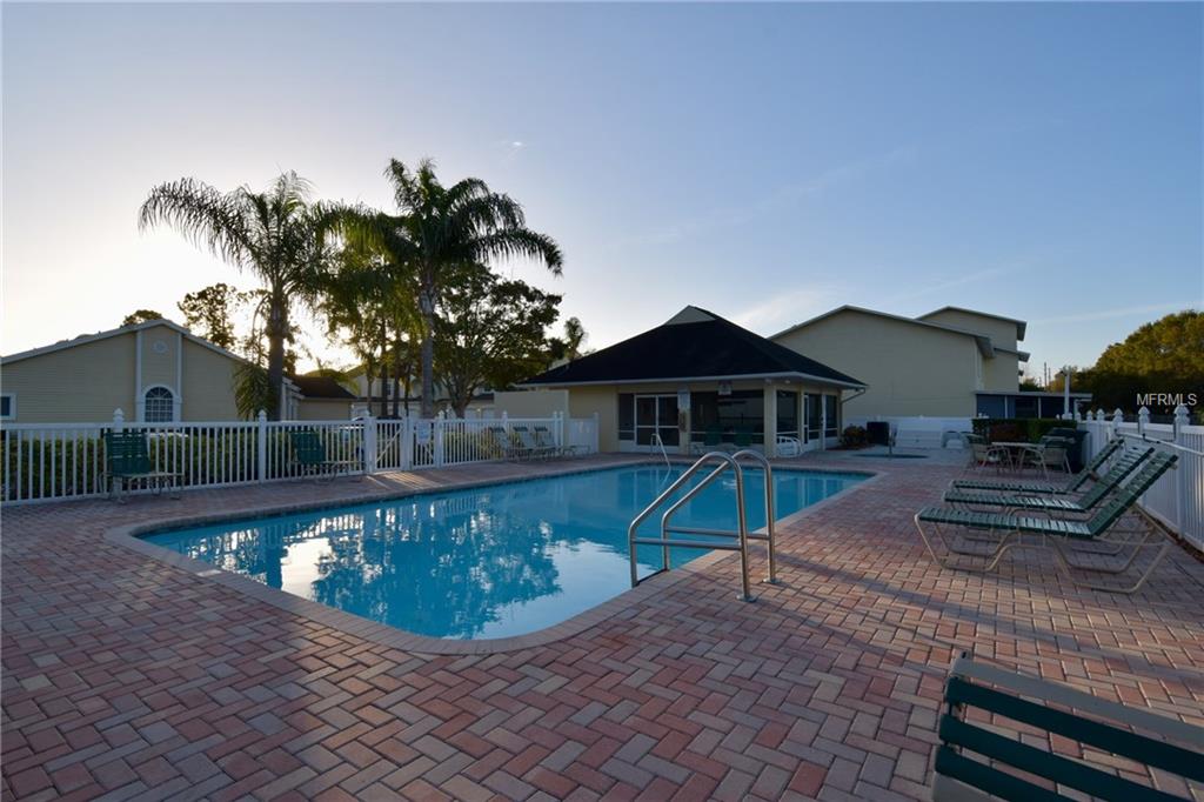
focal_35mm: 16
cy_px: 401
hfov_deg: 95.0
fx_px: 552
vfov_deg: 72.0
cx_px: 602
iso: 100
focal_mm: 11
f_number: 11
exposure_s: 1/80
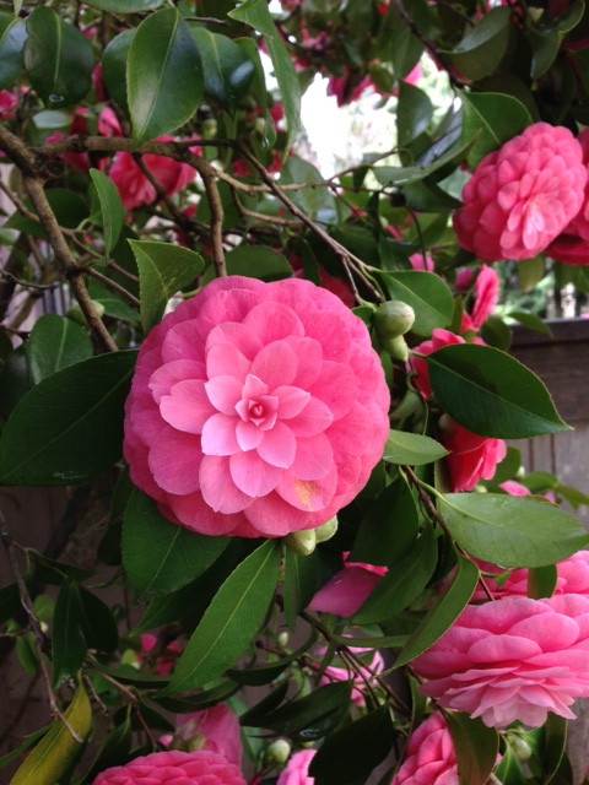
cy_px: 392
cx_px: 294
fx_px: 749
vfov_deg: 55.4
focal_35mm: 33
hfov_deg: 42.9
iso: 50
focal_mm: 4.12
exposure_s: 1/120
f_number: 2.4
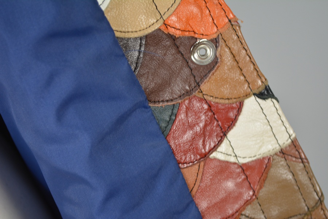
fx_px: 752
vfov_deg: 16.6
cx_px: 164
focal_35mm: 82
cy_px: 110
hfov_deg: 24.6
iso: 800
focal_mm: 55
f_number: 5.6
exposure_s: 1/50
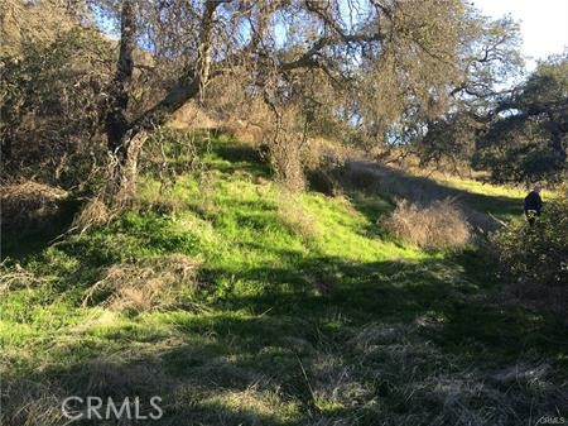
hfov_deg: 61.7
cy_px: 213
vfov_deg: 48.2
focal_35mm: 29
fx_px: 476
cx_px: 284
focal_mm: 4.15
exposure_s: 1/159
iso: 25
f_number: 2.2
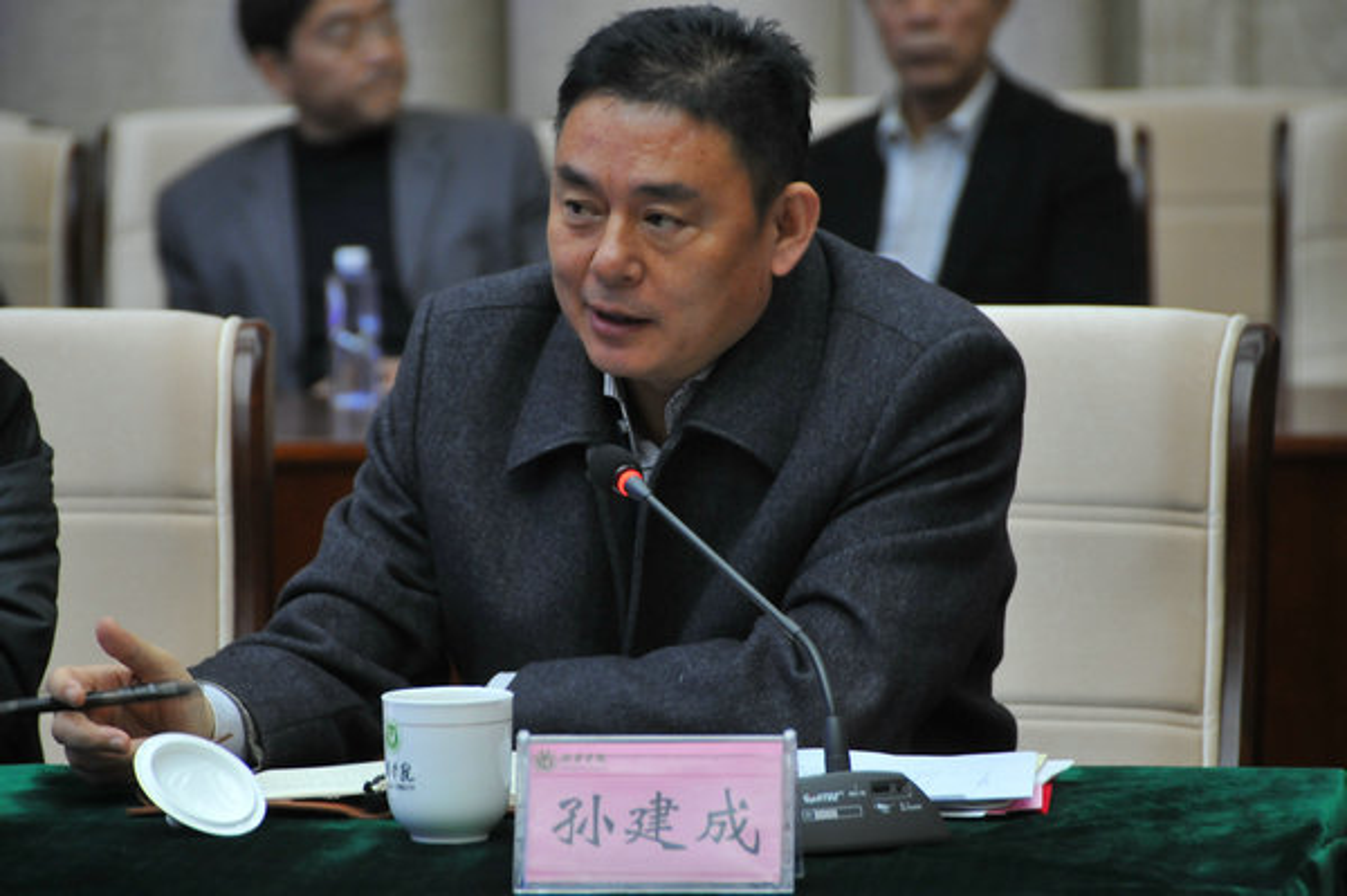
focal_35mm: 300
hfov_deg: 6.9
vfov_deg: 4.6
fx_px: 11215
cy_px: 448
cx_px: 674
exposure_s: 1/40
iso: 800
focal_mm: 200
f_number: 5.6
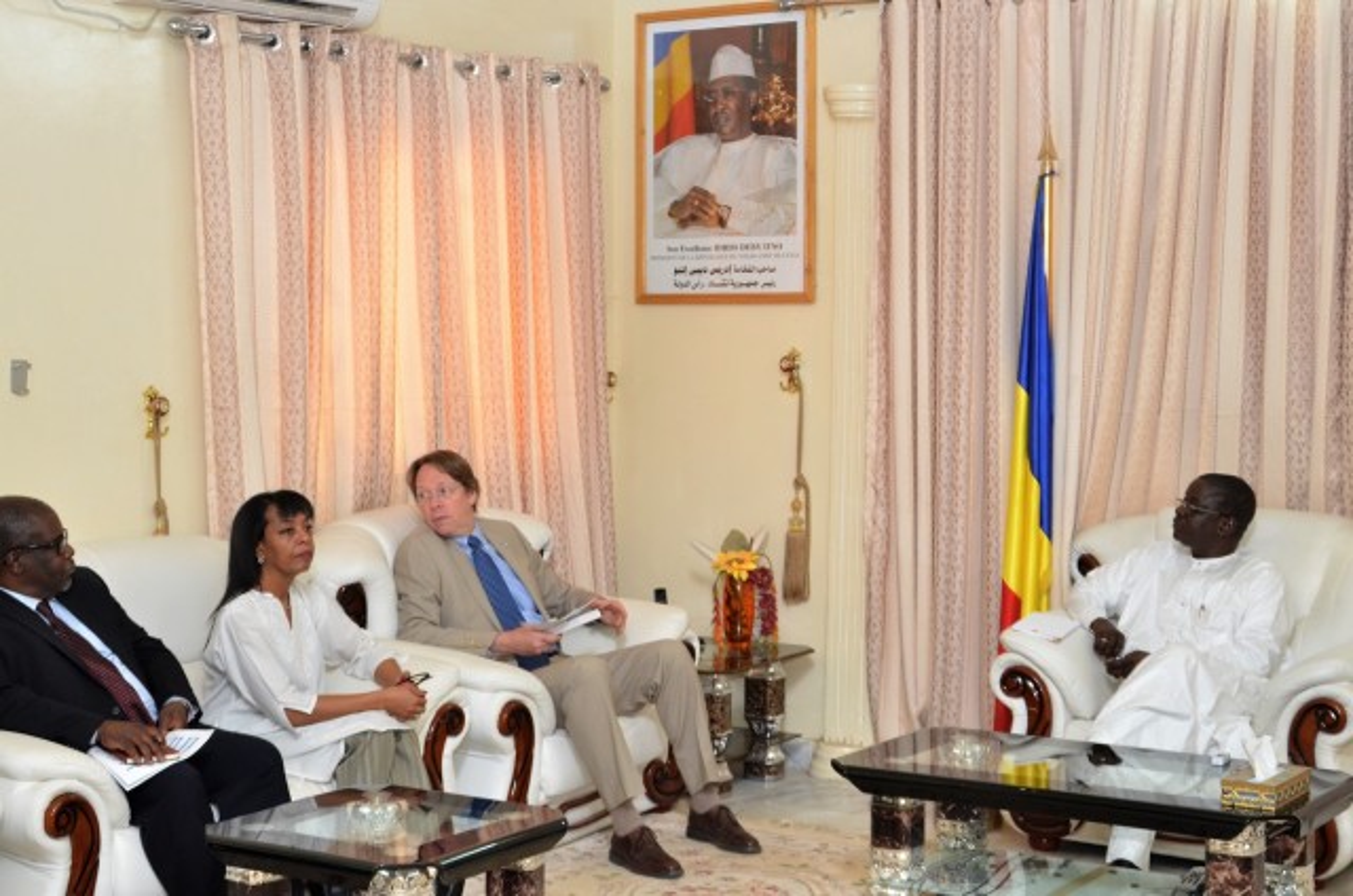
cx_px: 676
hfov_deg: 36.9
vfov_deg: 25.0
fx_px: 2025
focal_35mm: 54
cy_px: 448
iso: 800
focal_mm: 36
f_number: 4
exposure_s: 1/60
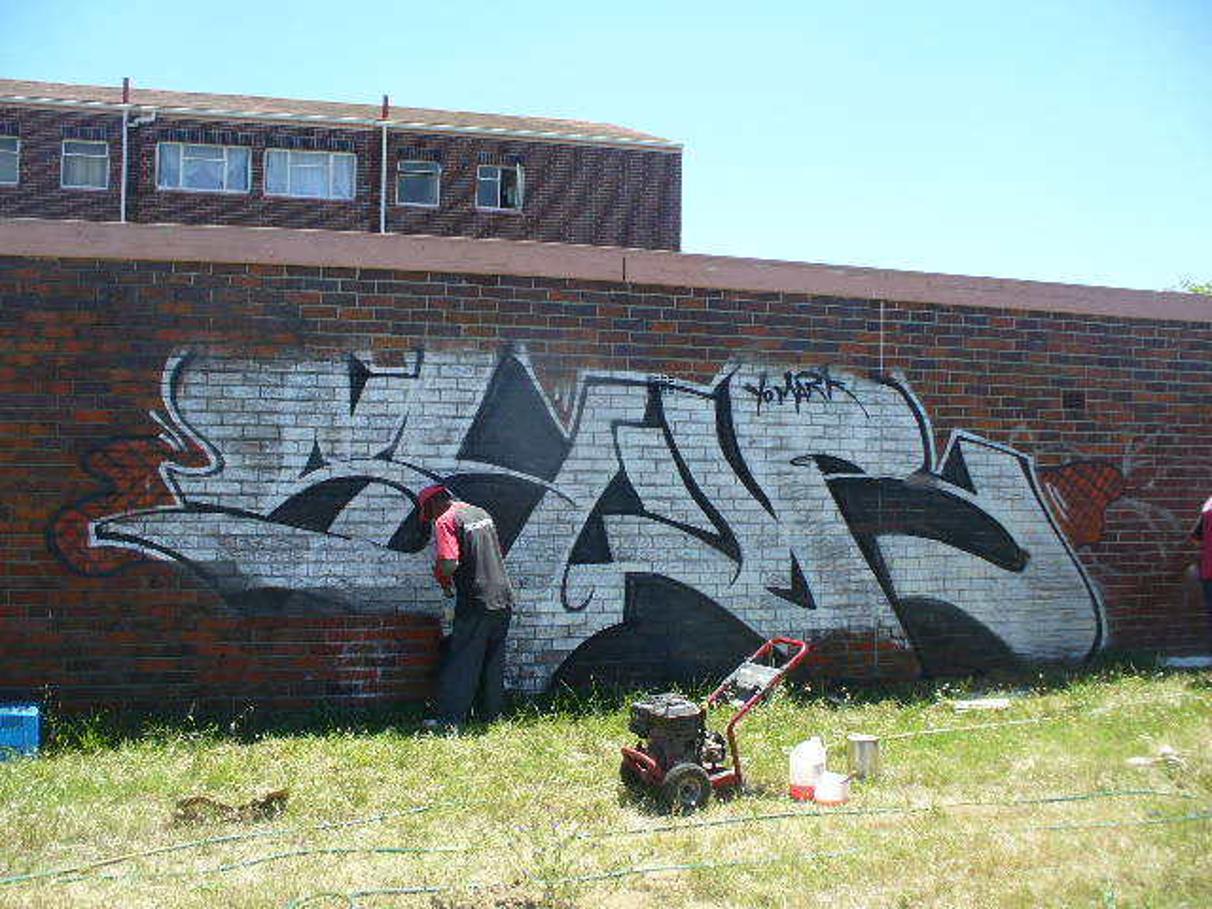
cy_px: 454
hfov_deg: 50.1
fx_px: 1295
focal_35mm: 37
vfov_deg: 38.7
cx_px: 606
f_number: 5.6
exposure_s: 1/160
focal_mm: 6.1
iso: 80
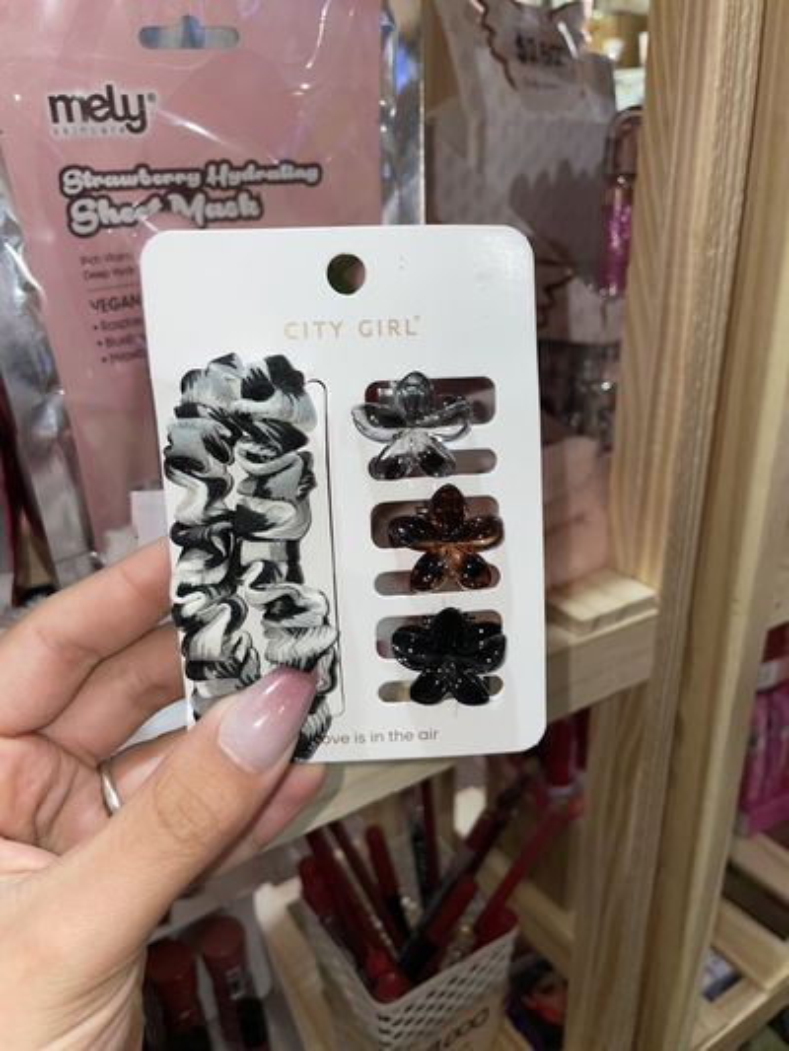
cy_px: 526
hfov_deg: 53.1
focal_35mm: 26
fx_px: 790
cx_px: 394
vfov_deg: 67.3
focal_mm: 4.2
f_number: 1.6
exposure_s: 1/8
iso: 32
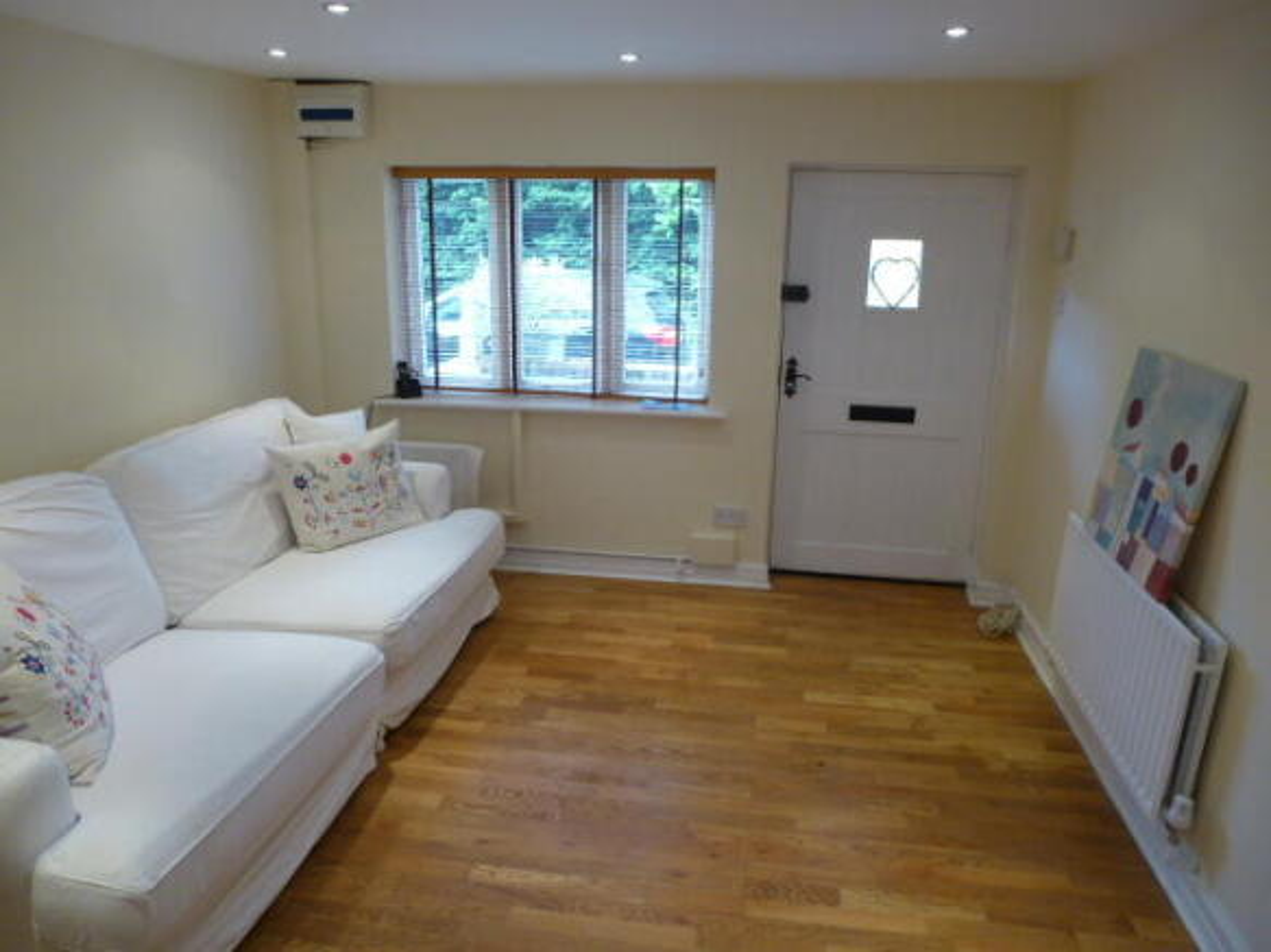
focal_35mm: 24
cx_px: 636
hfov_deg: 71.6
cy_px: 476
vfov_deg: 56.8
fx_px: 881
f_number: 3.3
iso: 200
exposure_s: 1/60
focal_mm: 4.3
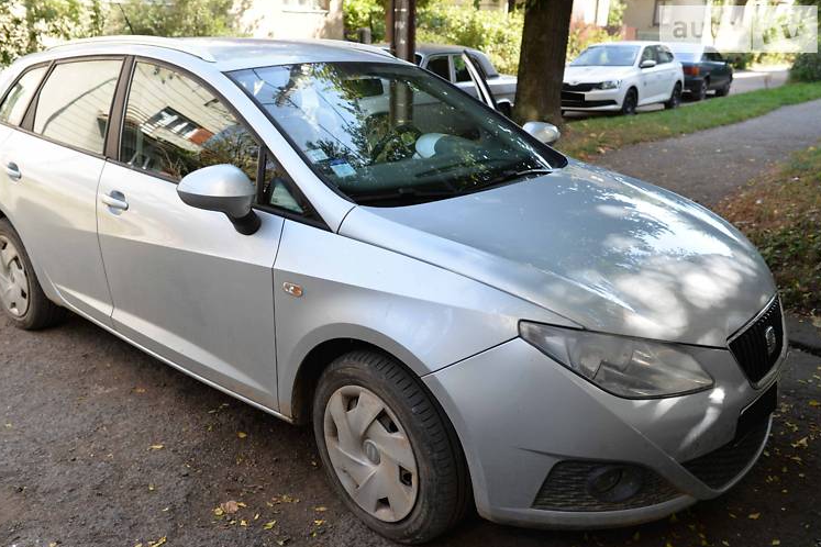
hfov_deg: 61.9
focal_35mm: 30
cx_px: 395
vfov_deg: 43.6
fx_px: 684
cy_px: 286
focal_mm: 28
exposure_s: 1/320
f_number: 5
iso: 400
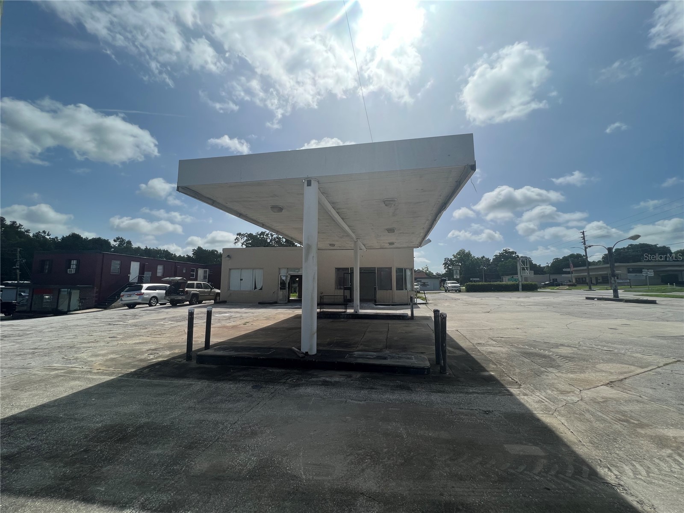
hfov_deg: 106.2
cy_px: 256
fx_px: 257
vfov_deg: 89.9
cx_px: 342
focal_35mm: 13
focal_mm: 1.57
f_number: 1.8
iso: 32
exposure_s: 1/2538
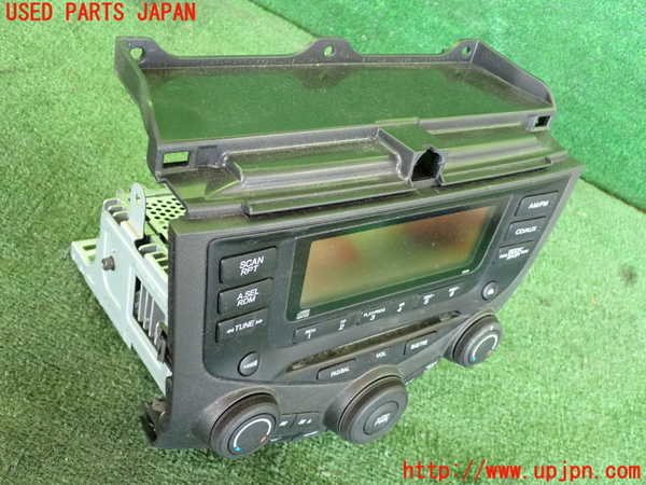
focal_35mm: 38
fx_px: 709
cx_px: 323
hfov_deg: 49.0
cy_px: 242
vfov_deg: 37.7
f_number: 2.7
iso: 1250
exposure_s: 1/125
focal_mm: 6.83
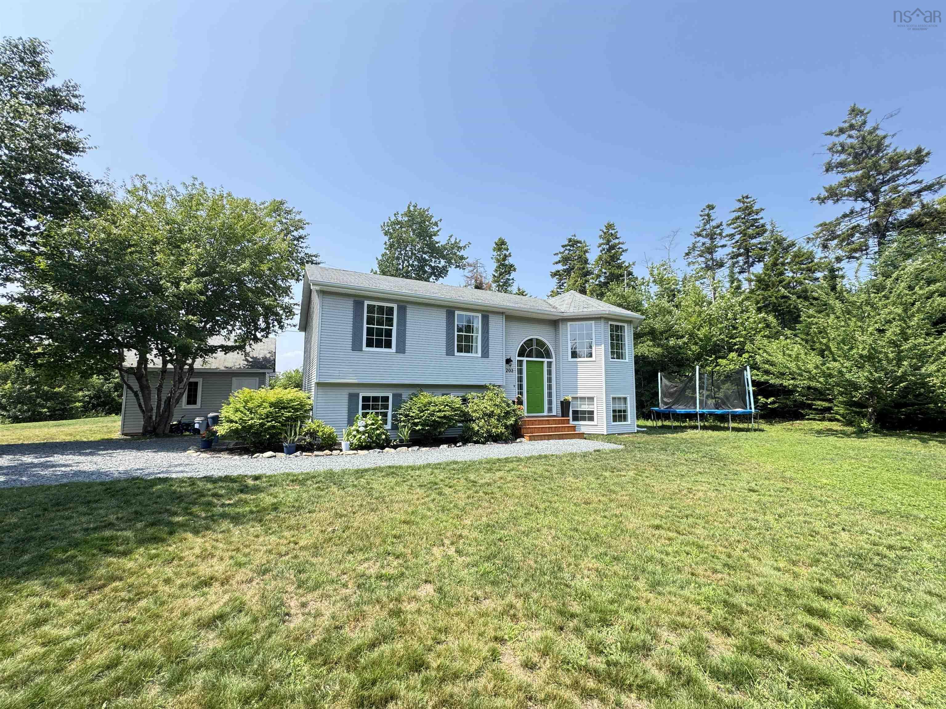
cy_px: 354
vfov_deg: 85.7
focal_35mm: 14
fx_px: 383
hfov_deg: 102.1
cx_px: 473
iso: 40
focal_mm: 2.22
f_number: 2.2
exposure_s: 1/533
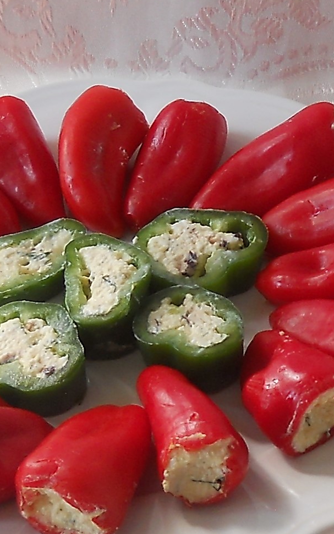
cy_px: 429
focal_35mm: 106
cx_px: 401
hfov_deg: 12.1
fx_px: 1544
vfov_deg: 19.4
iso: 80
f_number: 3.1
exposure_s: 1/160
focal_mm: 6.72
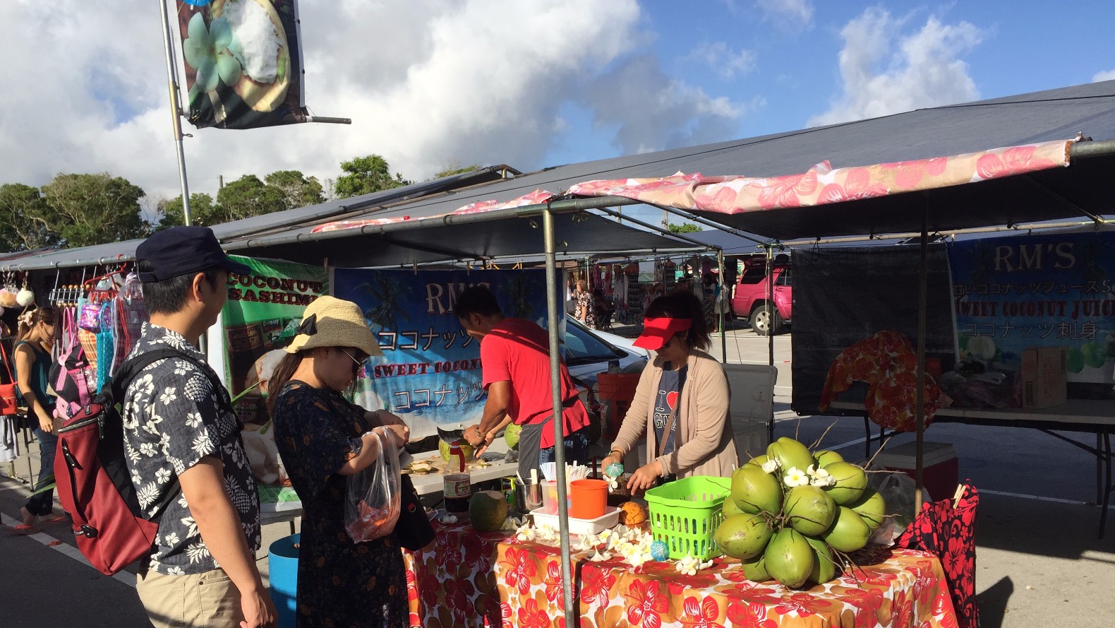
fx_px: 946
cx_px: 557
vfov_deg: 36.3
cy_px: 420
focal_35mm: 32
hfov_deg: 61.0
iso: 32
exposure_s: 1/2198
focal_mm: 4.15
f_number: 2.2
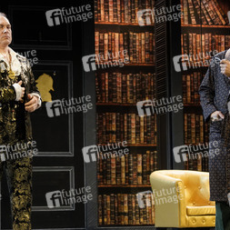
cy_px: 129
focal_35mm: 135
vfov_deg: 12.9
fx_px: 1015
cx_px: 81
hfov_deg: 12.9
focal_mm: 89
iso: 2500
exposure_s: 1/250
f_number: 4.5
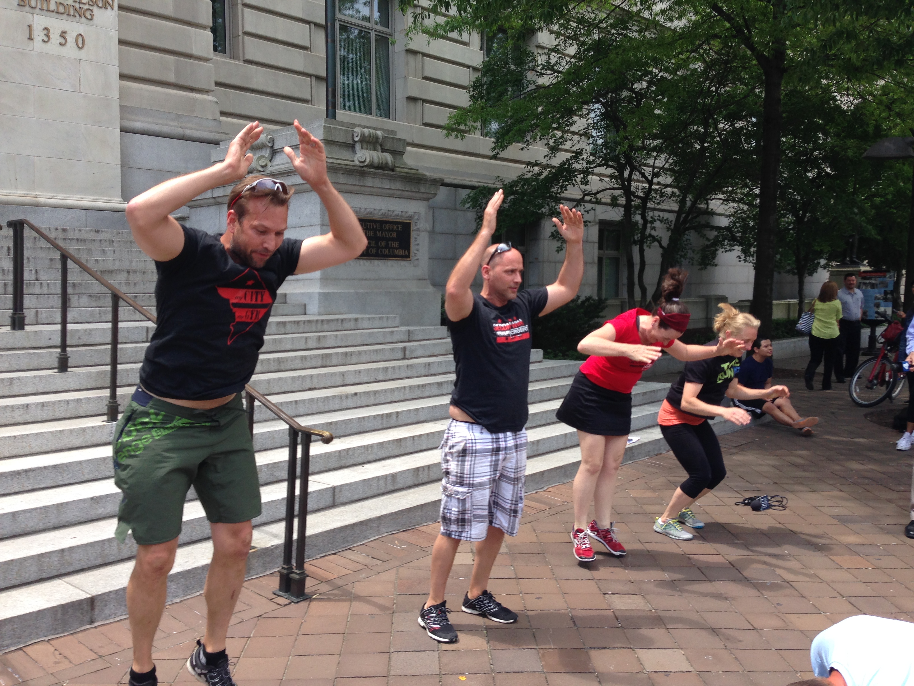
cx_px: 457
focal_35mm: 33
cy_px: 343
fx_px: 871
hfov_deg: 55.4
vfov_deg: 42.9
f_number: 2.4
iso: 50
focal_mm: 4.12
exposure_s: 1/531
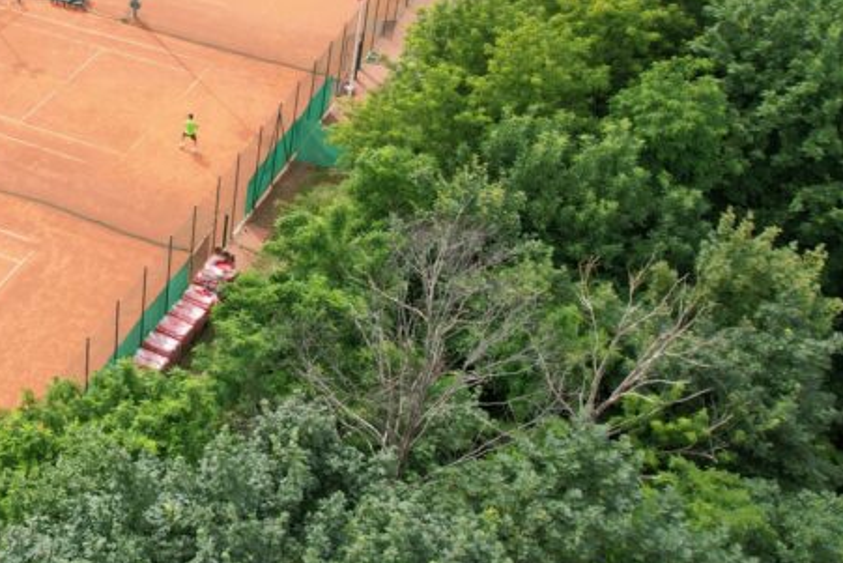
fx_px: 1171
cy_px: 111
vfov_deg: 26.5
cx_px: 37
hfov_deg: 36.4
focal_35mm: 50
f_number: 2.8
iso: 100
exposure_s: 1/725
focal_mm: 8.38
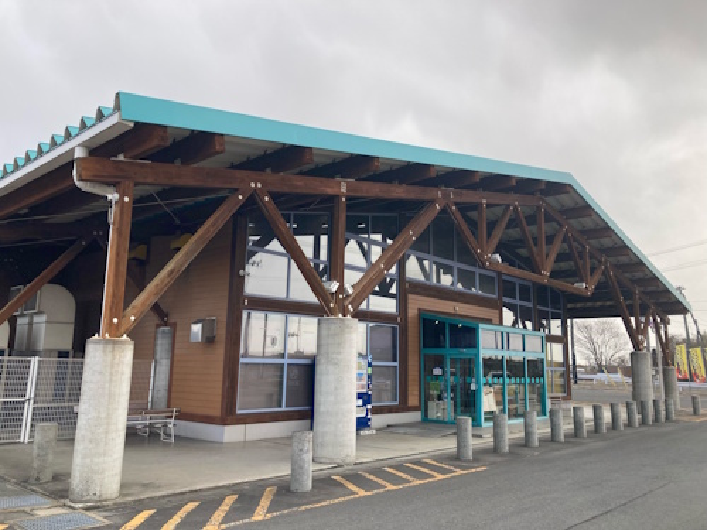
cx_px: 354
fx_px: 572
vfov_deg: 49.7
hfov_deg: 63.4
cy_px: 265
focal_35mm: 28
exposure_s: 1/827
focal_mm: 3.99
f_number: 1.8
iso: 20
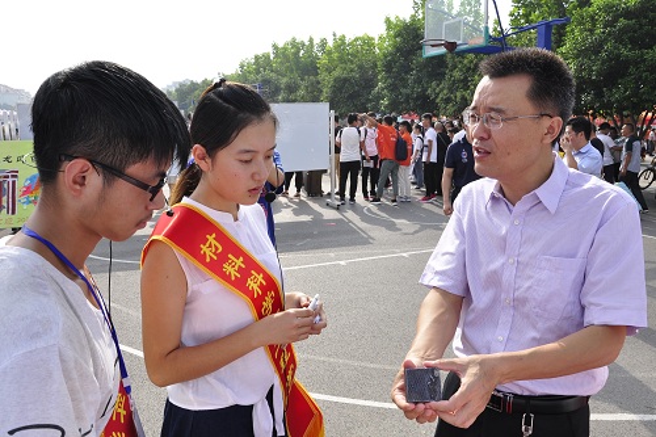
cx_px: 328
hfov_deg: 67.4
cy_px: 218
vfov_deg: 47.9
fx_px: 492
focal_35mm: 27
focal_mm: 18
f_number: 11
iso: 500
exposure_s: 1/500
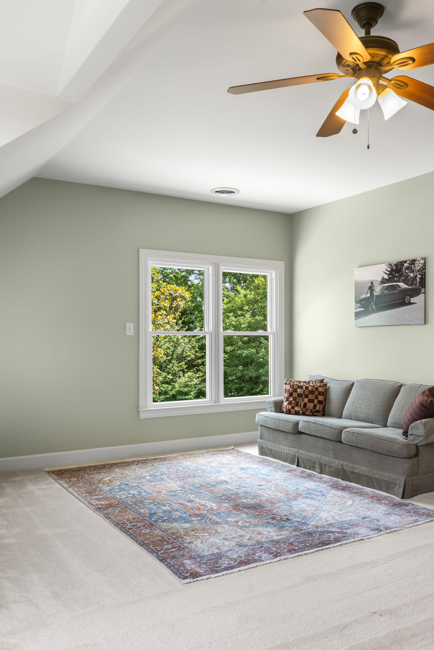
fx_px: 561
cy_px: 336
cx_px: 269
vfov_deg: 60.3
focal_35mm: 31
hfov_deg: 42.0
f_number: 9
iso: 100
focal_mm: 20
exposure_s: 1.6
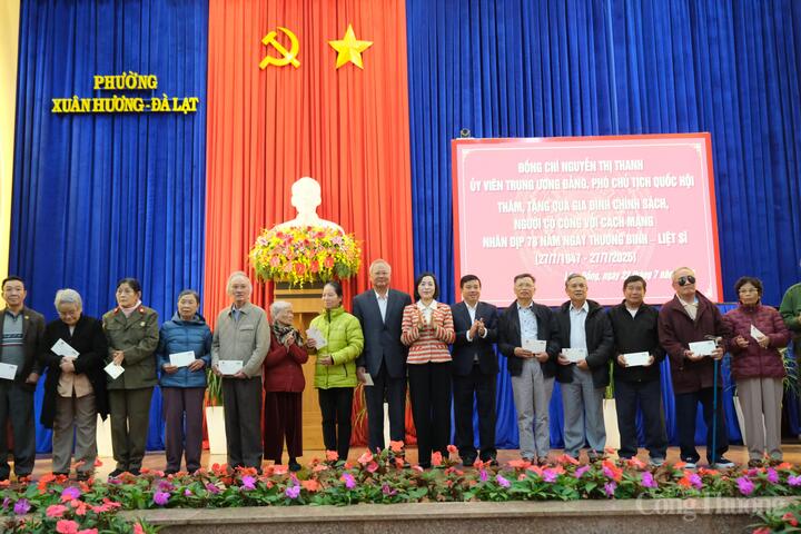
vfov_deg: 40.0
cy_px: 267
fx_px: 734
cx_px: 400
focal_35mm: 33
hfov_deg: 57.2
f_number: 4
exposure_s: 1/100
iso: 4000
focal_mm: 22.3
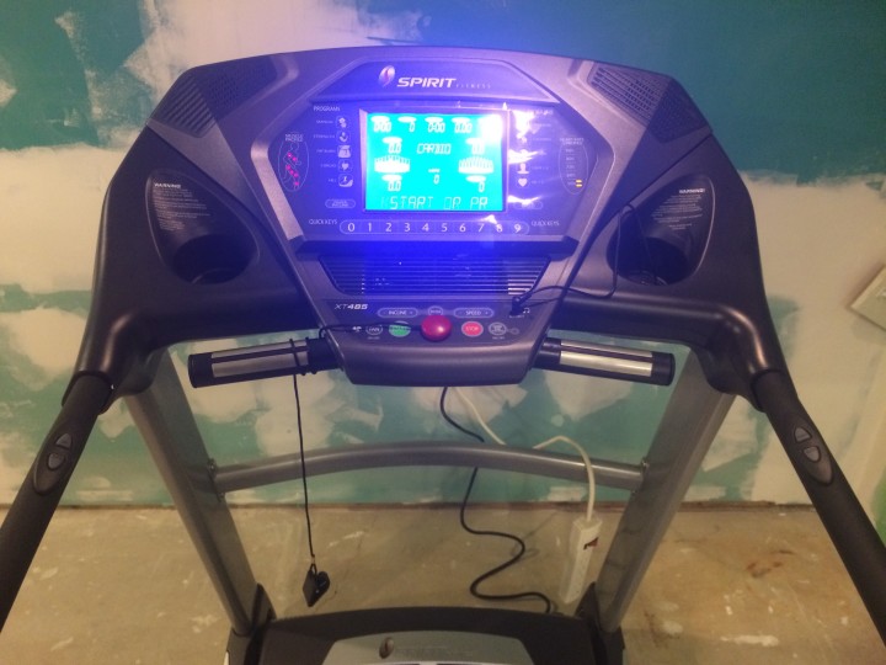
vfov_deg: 48.2
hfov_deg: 61.7
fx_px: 742
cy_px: 332
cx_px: 443
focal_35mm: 29
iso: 250
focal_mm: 4.15
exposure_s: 1/17
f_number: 2.2
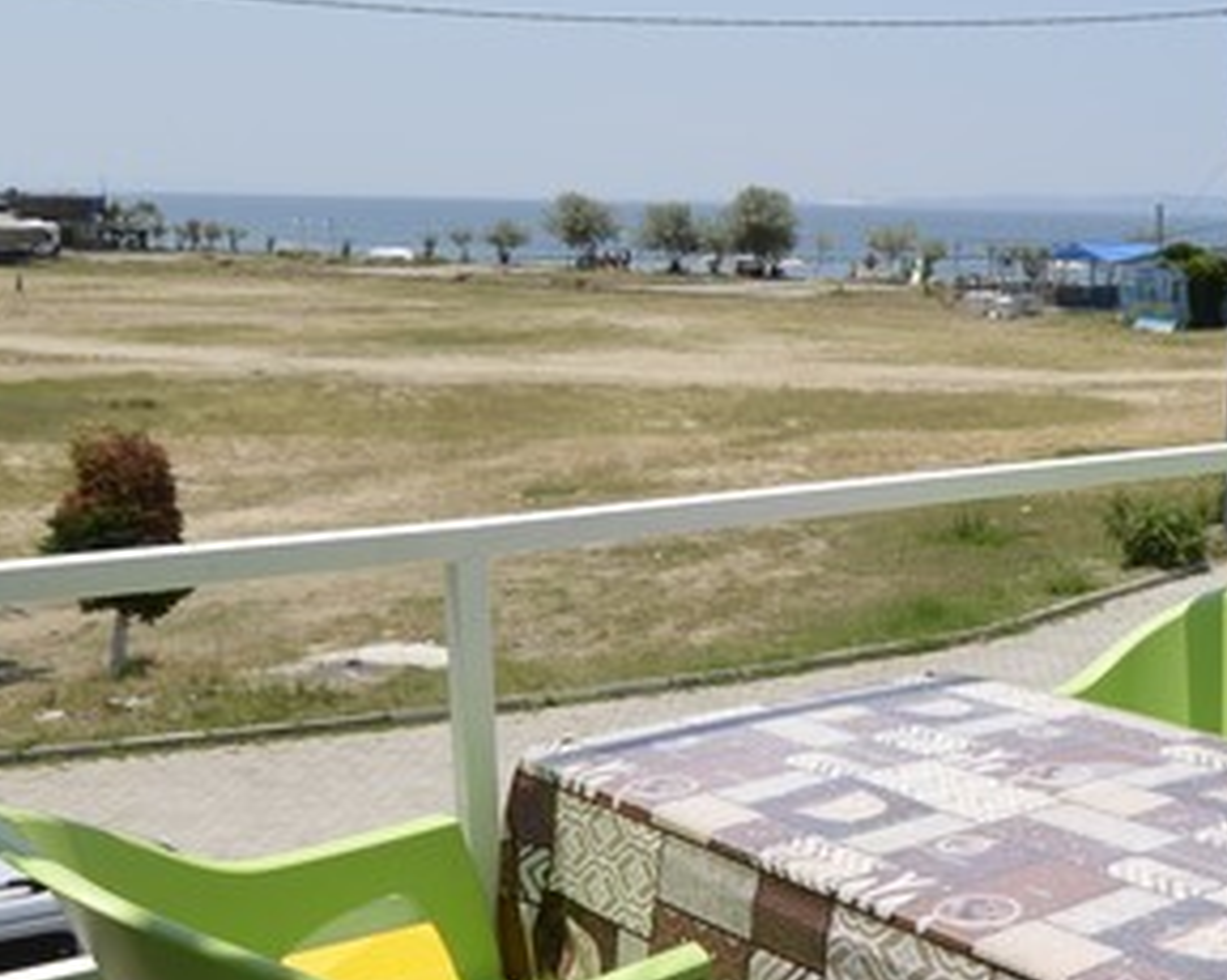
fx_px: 1814
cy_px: 571
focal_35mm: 50
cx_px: 1189
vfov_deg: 30.2
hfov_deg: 34.4
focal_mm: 10
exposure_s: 1/350
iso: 100
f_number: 8
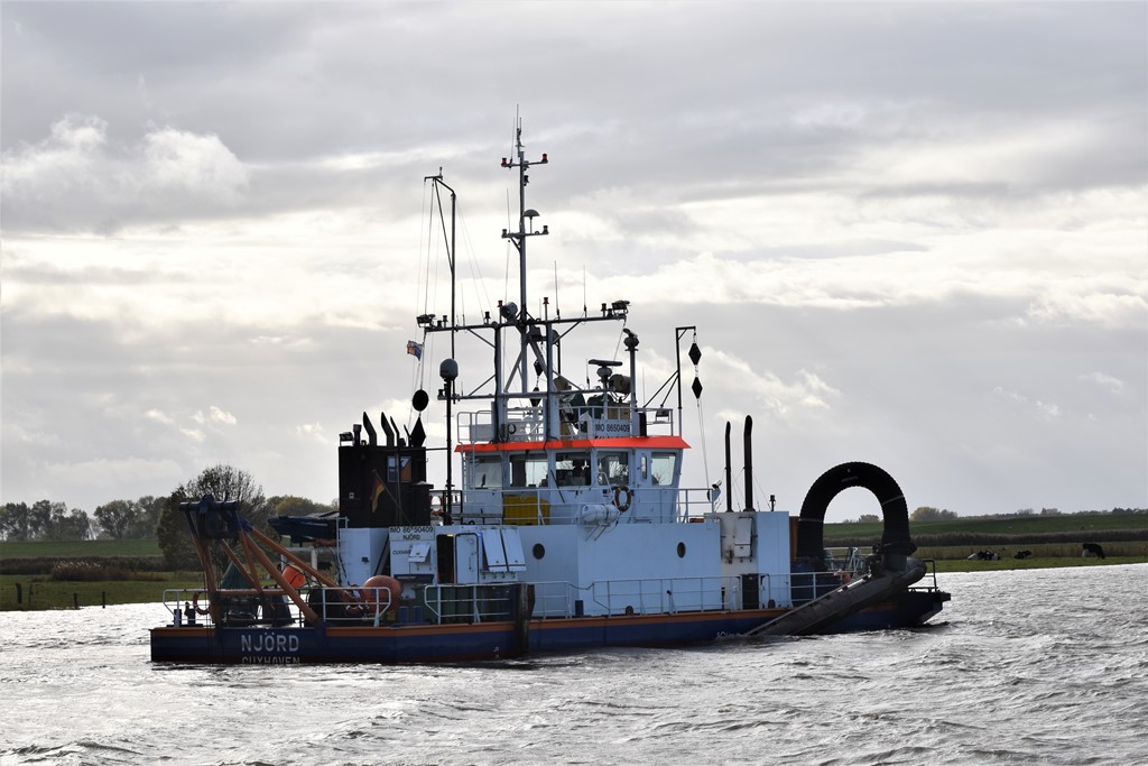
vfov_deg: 13.0
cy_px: 383
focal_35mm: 105
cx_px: 574
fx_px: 3349
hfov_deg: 19.5
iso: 200
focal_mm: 70
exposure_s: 1/500
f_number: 11
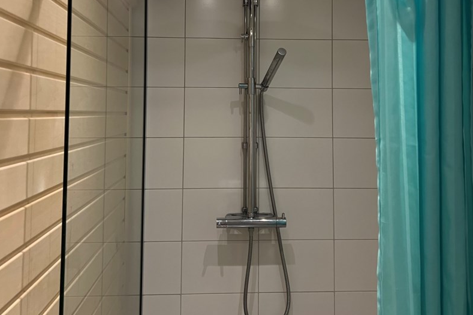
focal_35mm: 37
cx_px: 240
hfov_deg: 51.9
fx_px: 486
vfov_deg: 35.3
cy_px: 88
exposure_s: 1/50
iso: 160
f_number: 1.5
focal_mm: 5.7
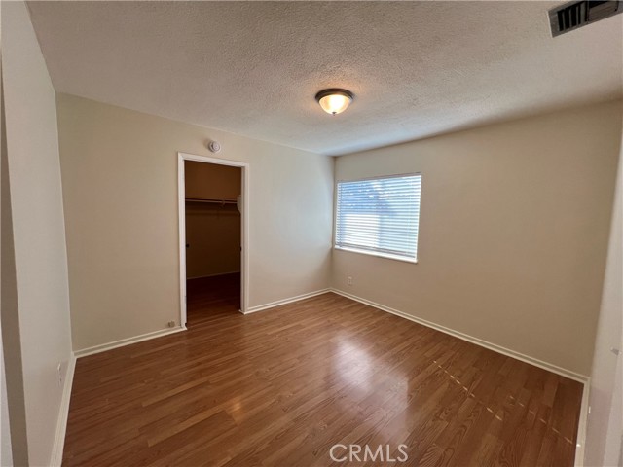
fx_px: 234
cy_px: 234
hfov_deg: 106.2
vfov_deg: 89.9
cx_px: 312
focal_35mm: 13
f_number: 1.8
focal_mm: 1.57
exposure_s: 1/120
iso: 125
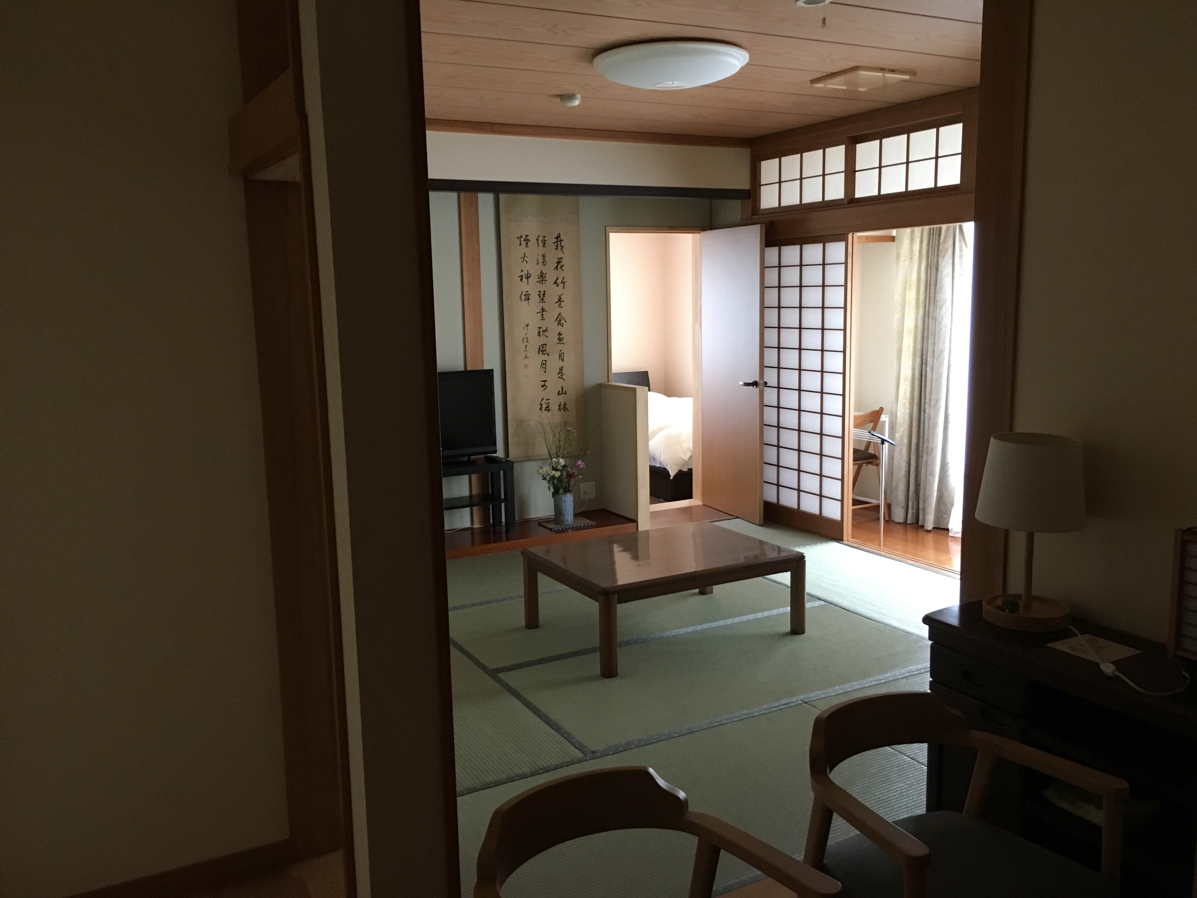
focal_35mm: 29
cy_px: 449
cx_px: 598
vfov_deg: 48.2
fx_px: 1003
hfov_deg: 61.7
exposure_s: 1/24
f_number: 2.2
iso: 200
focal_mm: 4.15
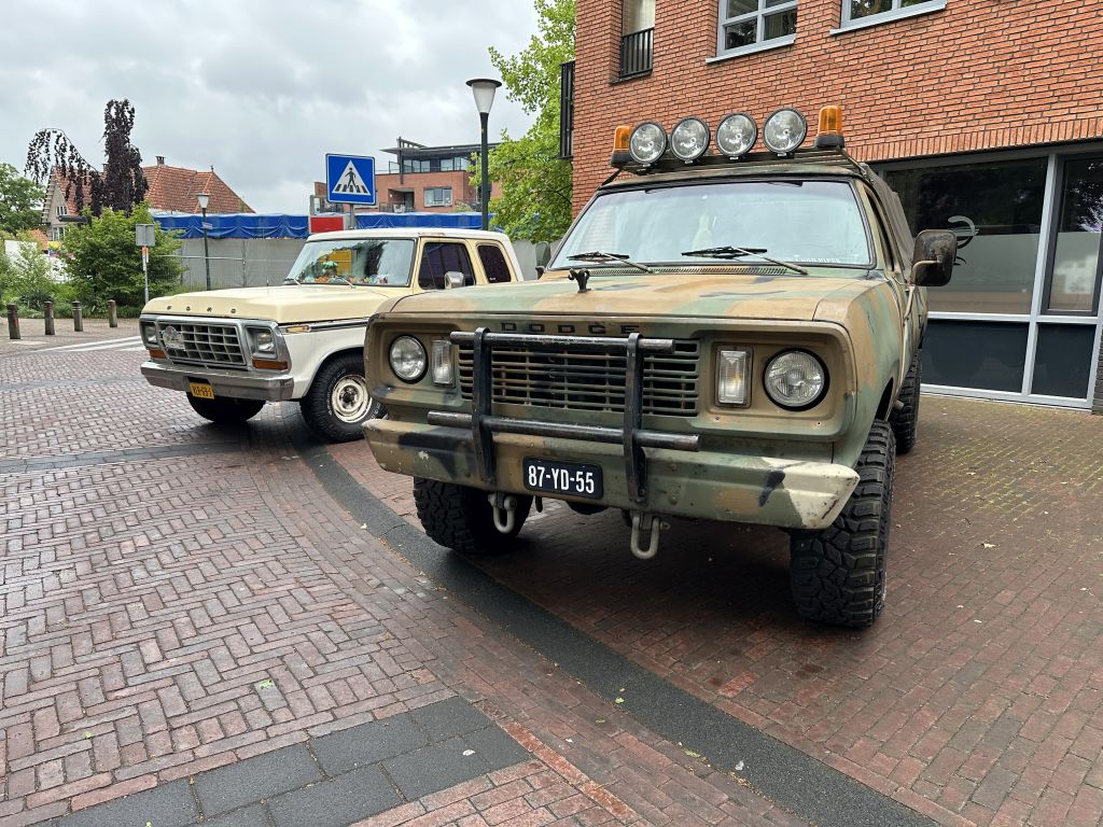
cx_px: 552
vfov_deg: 56.8
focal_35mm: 24
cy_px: 414
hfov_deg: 71.6
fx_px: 765
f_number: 1.78
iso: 80
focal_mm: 6.86
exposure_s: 1/650
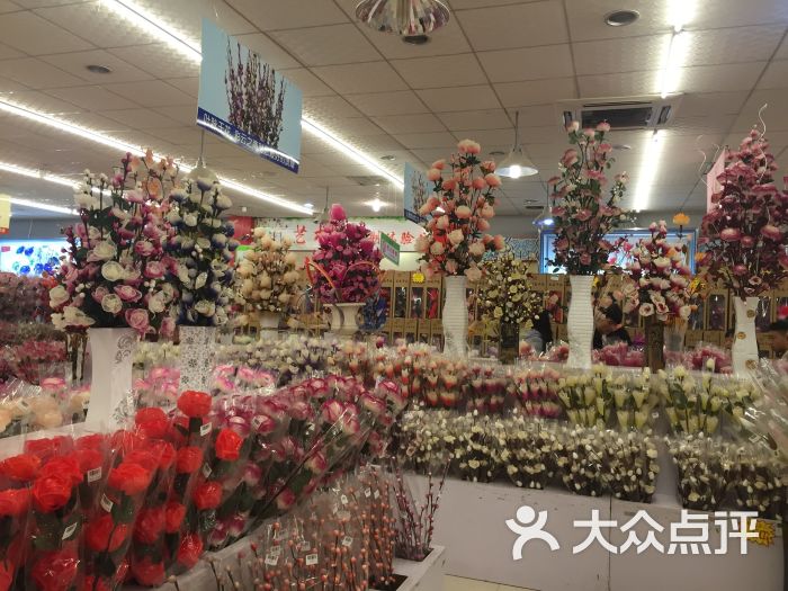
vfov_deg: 48.2
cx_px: 394
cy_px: 296
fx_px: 660
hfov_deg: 61.7
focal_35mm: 29
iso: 80
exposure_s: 1/33
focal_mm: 4.15
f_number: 2.2
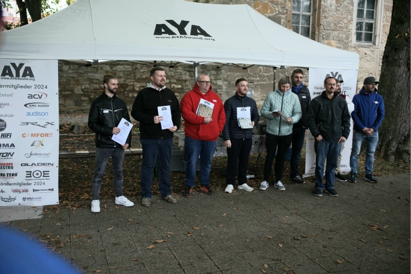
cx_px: 206
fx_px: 399
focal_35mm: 35
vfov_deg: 37.8
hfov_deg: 54.5
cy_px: 137
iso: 800
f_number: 2.8
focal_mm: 35
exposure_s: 1/100
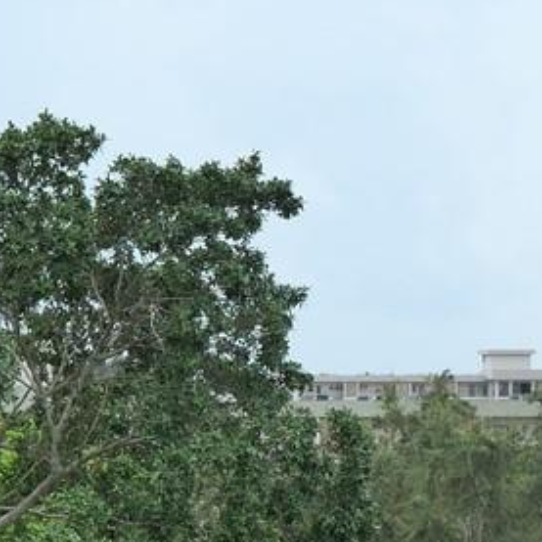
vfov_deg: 6.8
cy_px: 634
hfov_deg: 6.8
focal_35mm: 255
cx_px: 726
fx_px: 4517
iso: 200
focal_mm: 25
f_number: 6.3
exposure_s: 1/400
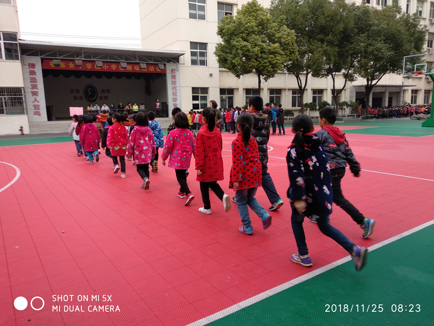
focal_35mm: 26
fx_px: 326
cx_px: 217
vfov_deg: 53.1
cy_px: 163
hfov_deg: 67.3
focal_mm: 3.81
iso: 125
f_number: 2.2
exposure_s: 1/100
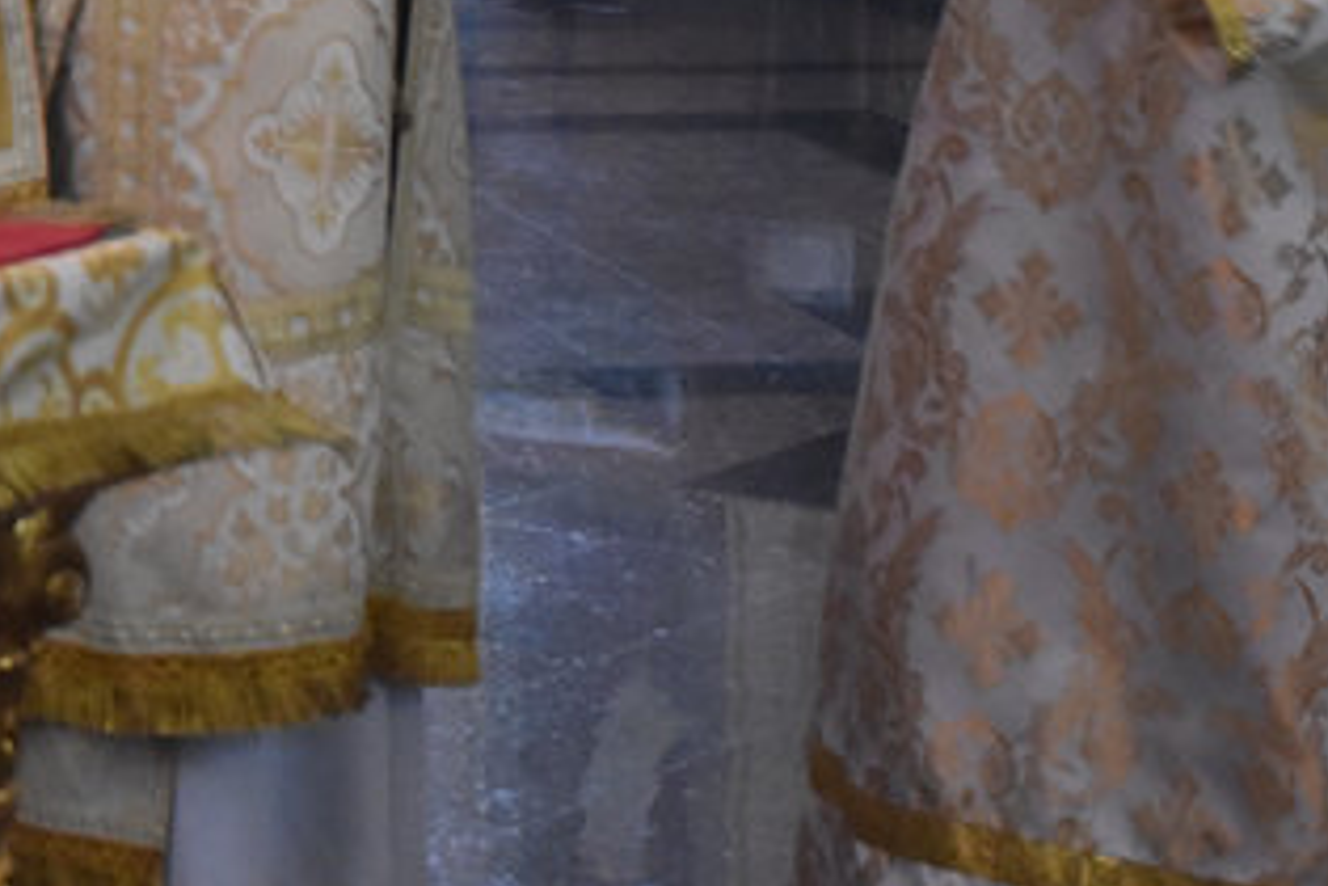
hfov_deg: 11.8
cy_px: -538
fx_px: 6294
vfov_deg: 7.9
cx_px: -223
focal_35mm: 171
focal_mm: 35
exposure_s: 1/60
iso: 3200
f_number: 4.2
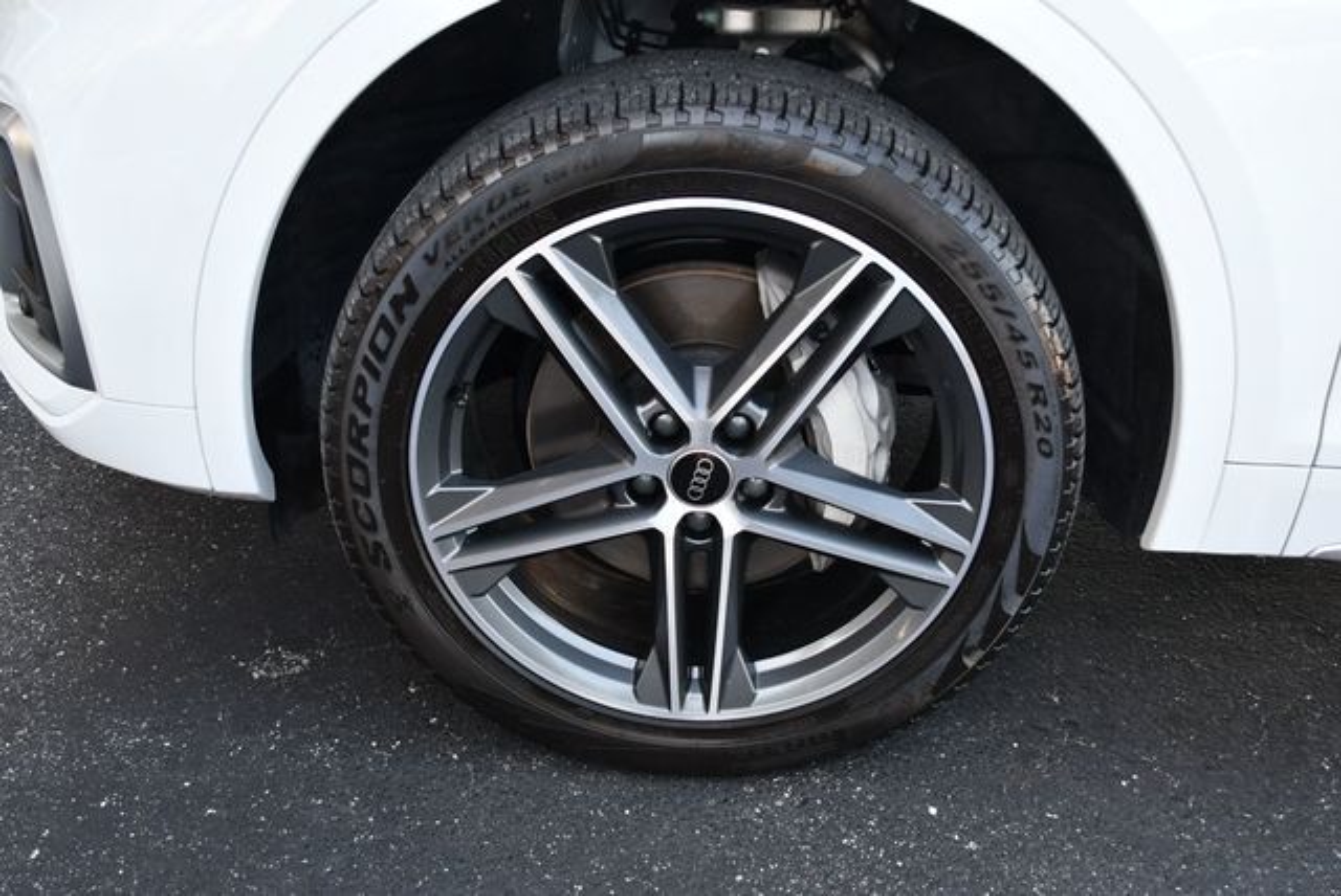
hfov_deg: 53.1
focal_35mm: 36
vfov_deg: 36.9
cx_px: 670
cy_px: 448
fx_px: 1342
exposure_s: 1/250
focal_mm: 18
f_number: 3.8
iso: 400
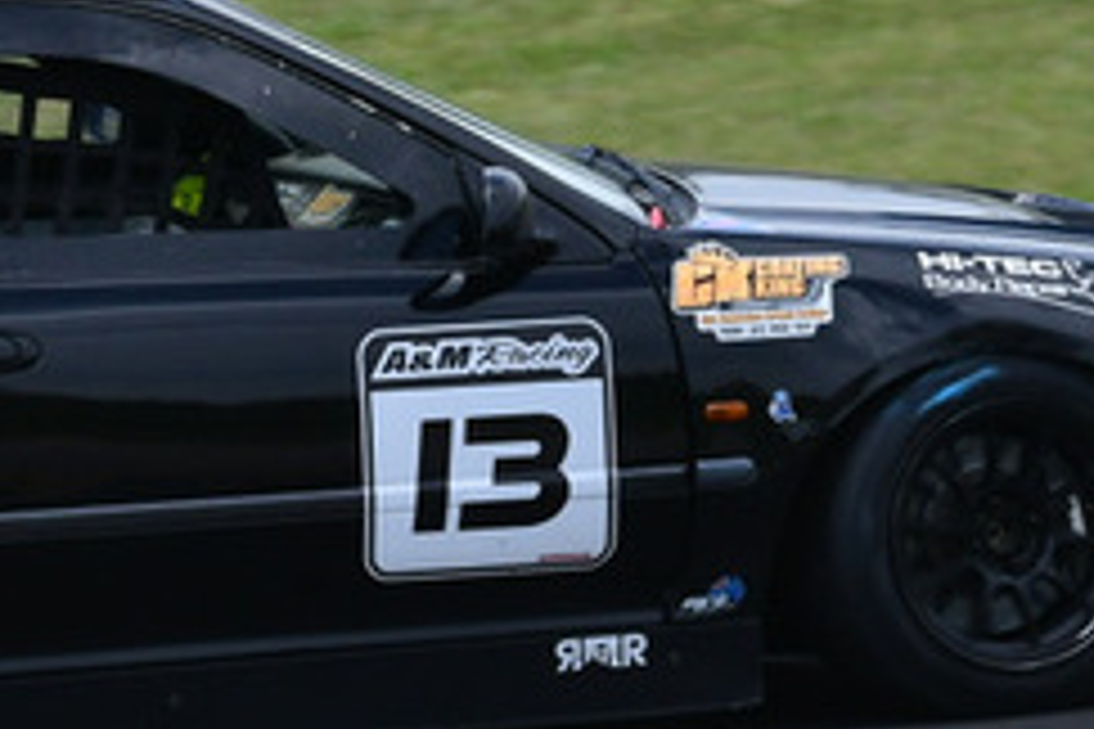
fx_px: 46613
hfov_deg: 1.3
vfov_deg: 0.9
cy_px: 63
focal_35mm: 1534
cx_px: 279
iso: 500
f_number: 11
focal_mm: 310
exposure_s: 1/640
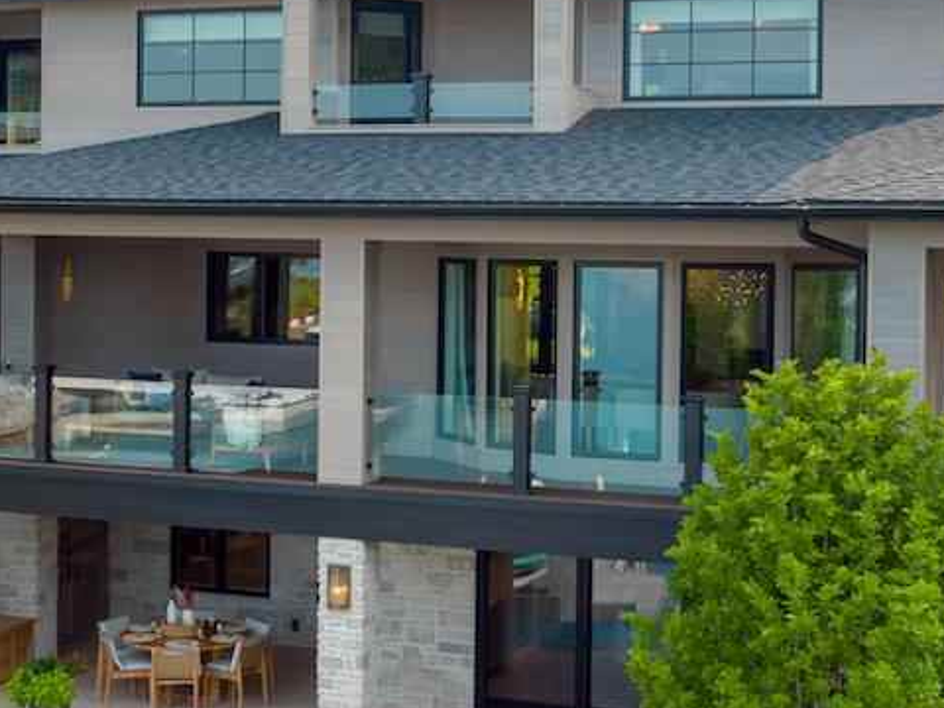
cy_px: 442
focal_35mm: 64
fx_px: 1745
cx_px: 435
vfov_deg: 22.9
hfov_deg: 30.3
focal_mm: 12.29
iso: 210
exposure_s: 1/15
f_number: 8
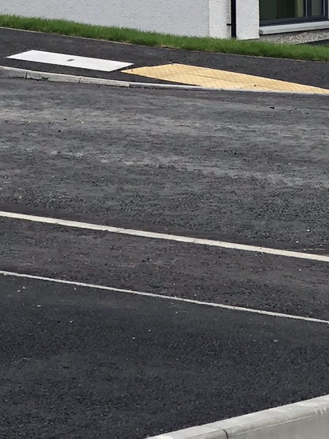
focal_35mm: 194
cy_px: -48
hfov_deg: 7.6
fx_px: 2457
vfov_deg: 10.1
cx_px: 406
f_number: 2.4
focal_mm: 6
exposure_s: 1/649
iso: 16
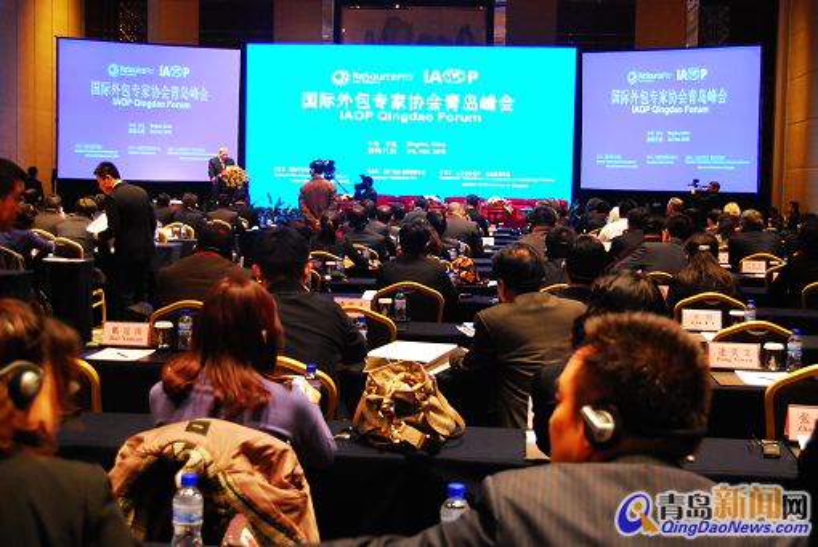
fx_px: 1160
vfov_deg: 26.5
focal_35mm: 51
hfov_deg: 38.9
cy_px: 274
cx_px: 409
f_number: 4.5
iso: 1600
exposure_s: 1/25
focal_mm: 34
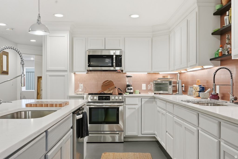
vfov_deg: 37.9
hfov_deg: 54.4
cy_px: 80
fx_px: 232
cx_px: 119
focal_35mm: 35
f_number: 9
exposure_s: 1/80
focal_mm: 35
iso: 500
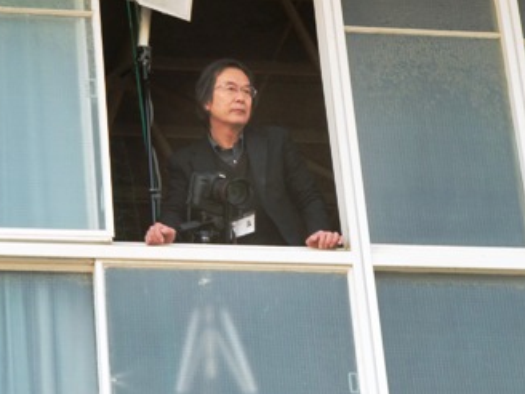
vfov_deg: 8.8
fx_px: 2548
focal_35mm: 168
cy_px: 165
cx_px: 283
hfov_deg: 11.8
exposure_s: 1/60
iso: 64
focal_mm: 22
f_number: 5.2
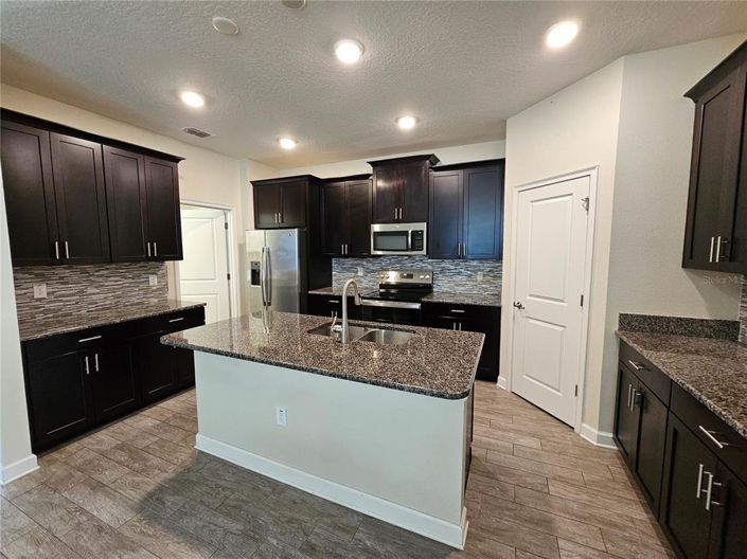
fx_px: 280
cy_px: 280
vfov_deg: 89.9
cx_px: 374
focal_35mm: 13
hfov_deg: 106.2
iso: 400
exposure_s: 1/60
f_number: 2.2
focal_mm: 2.2
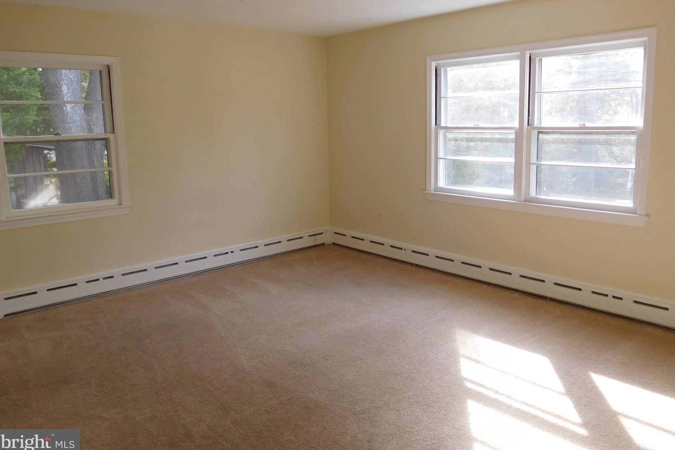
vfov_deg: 47.8
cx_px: 345
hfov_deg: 67.4
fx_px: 506
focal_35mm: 27
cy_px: 194
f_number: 3.4
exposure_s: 1/80
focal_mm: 4.5
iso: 125
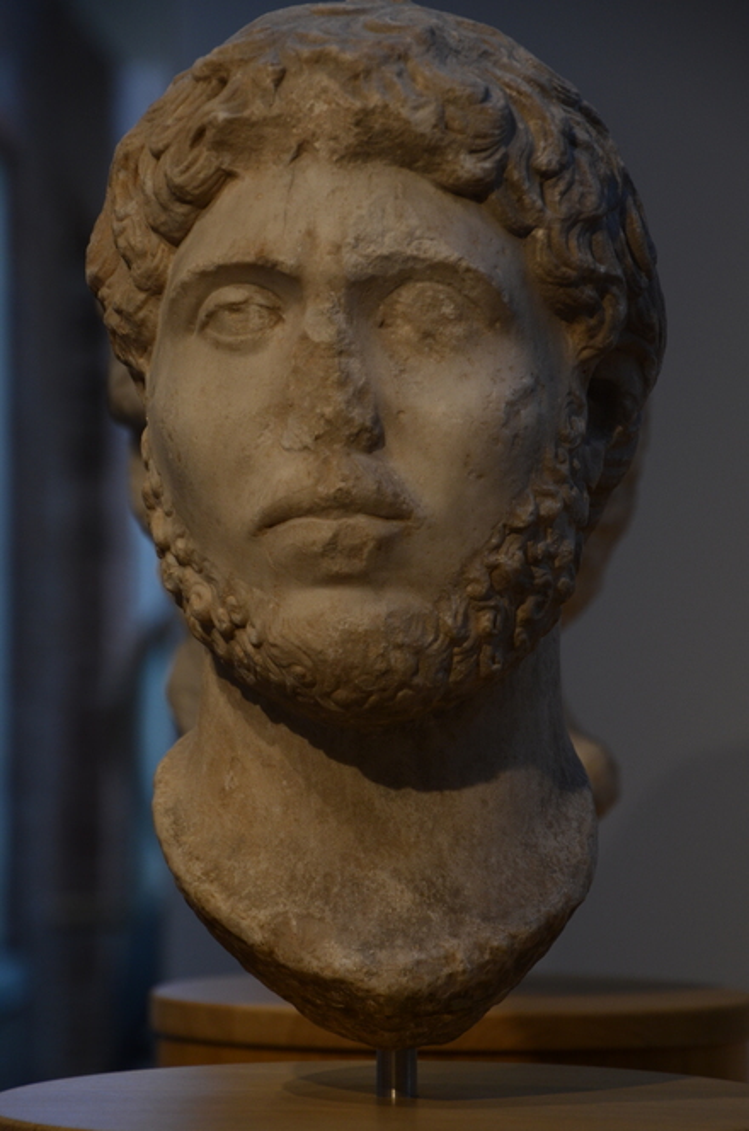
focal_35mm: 150
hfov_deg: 9.1
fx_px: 4701
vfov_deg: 13.7
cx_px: 374
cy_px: 566
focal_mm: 100
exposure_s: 1/60
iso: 500
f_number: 5.6
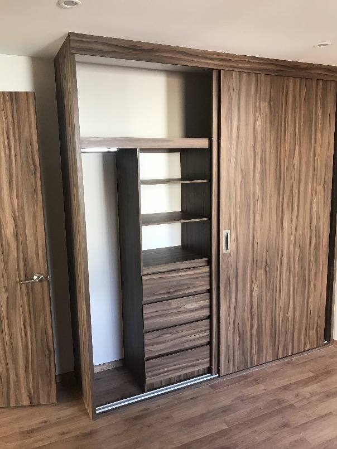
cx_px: 168
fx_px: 363
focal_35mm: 28
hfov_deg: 49.8
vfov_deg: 63.4
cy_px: 224
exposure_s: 1/30
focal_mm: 3.99
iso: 32
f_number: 1.8
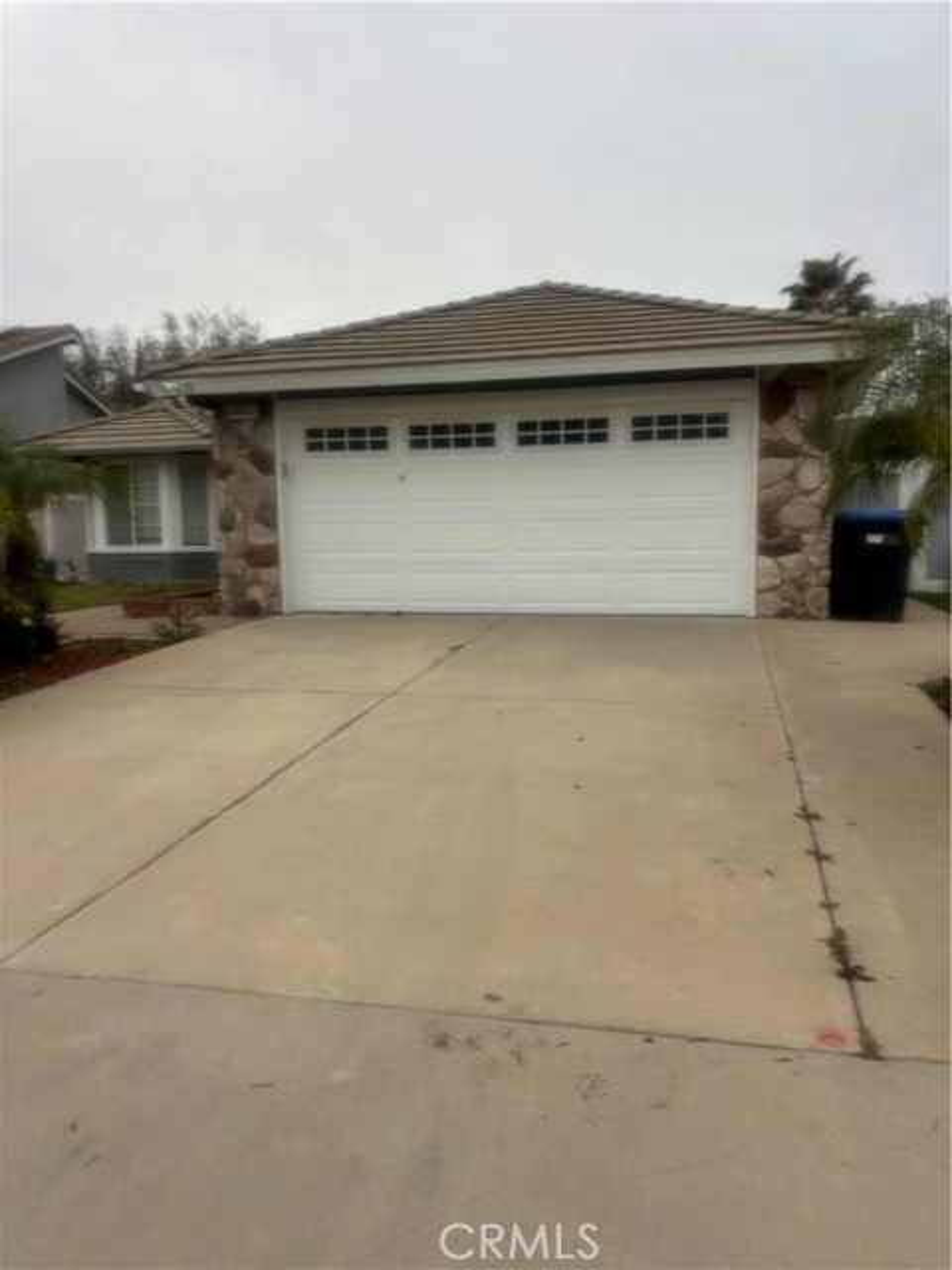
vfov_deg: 67.3
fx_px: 953
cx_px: 476
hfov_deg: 53.1
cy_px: 635
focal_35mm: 26
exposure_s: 1/421
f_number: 1.6
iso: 50
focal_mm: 5.96
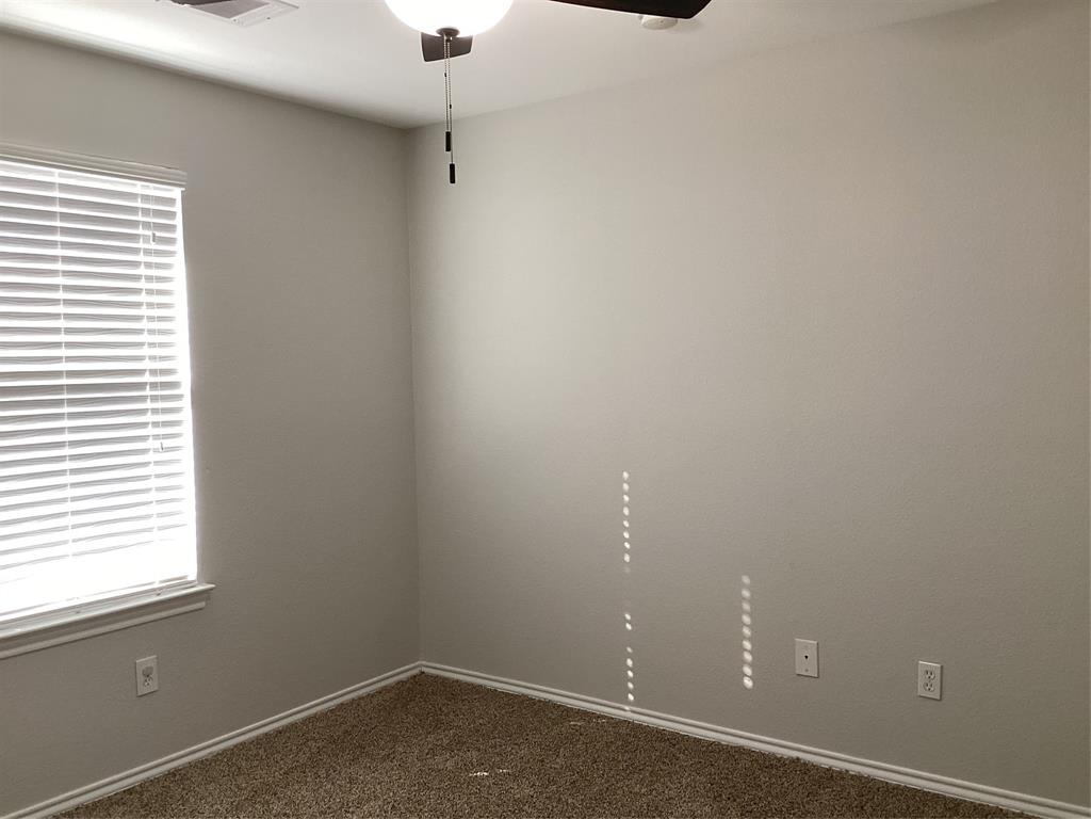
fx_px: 977
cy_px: 410
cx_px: 546
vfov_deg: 45.4
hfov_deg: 58.4
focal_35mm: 31
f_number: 2.4
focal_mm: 3.3
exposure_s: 1/60
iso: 160
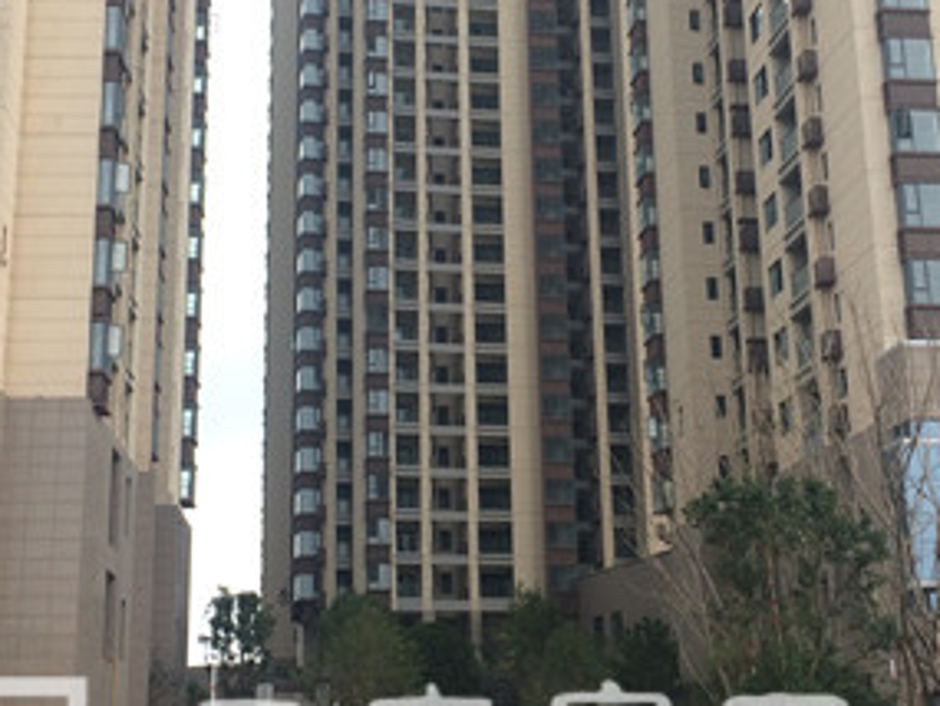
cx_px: 449
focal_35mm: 61
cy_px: 271
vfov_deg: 24.0
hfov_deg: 31.7
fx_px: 1657
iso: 32
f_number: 2.2
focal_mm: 4.15
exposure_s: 1/838
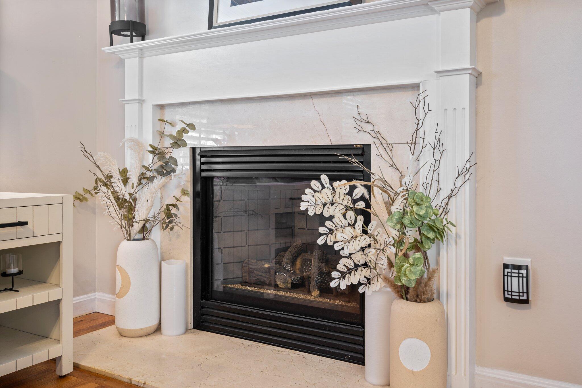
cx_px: 291
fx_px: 517
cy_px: 194
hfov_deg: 58.7
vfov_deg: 41.1
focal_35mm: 32
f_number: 10
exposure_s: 1.3
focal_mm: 32
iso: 80
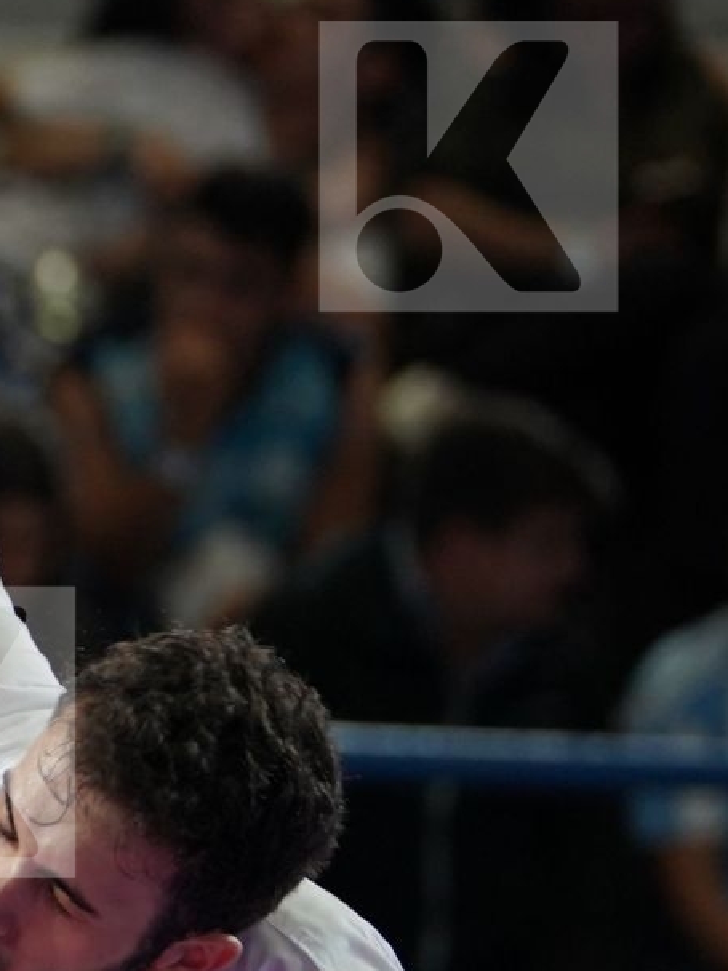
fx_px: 18962
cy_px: 733
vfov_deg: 2.9
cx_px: -616
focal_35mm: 676
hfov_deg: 2.2
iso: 1000
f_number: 2.8
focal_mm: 158
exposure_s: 1/1000
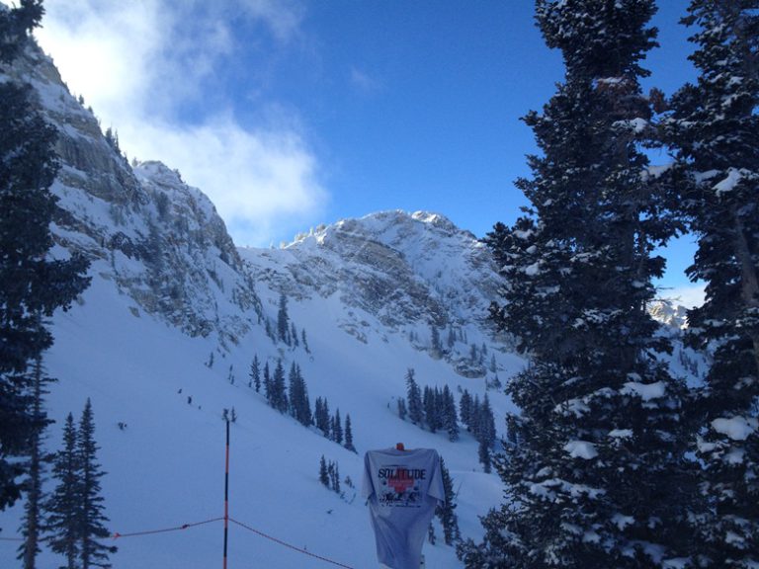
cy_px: 284
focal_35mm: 35
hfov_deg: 52.6
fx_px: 767
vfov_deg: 40.7
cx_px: 380
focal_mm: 4.28
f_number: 2.4
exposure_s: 1/1623
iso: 50
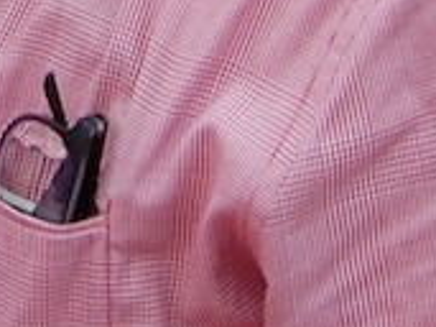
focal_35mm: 194
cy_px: -338
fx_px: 2439
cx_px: -349
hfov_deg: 9.7
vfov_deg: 7.3
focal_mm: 23
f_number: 5.6
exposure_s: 1/125
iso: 400
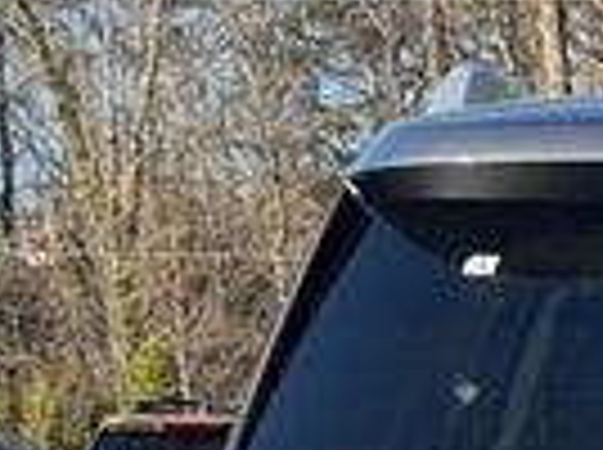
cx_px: 918
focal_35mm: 181
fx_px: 3147
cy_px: 756
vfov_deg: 8.0
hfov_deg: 10.5
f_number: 1.78
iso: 64
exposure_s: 1/1427
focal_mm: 6.76
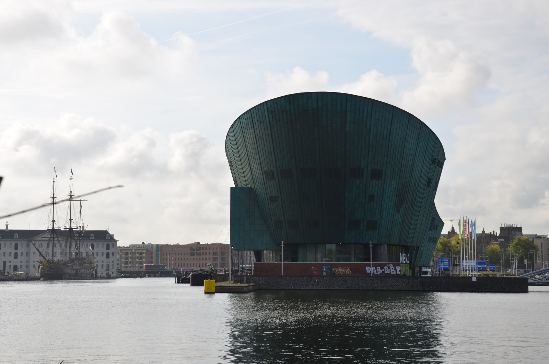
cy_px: 182
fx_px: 1095
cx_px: 274
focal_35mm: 72
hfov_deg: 28.1
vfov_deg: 18.8
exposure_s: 1/250
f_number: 8
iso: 100
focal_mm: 48
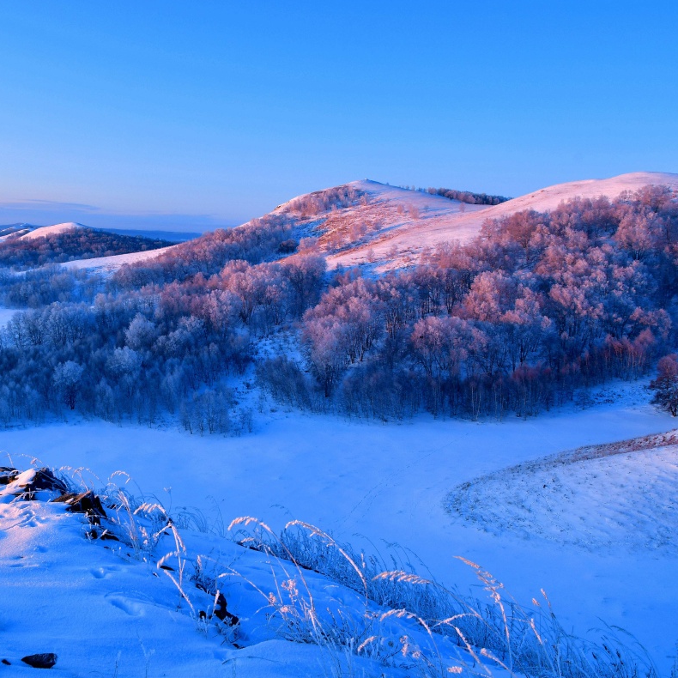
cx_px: 207
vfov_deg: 52.5
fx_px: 687
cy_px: 336
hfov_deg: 51.2
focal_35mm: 31
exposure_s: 1/60
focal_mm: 16
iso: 100
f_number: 11
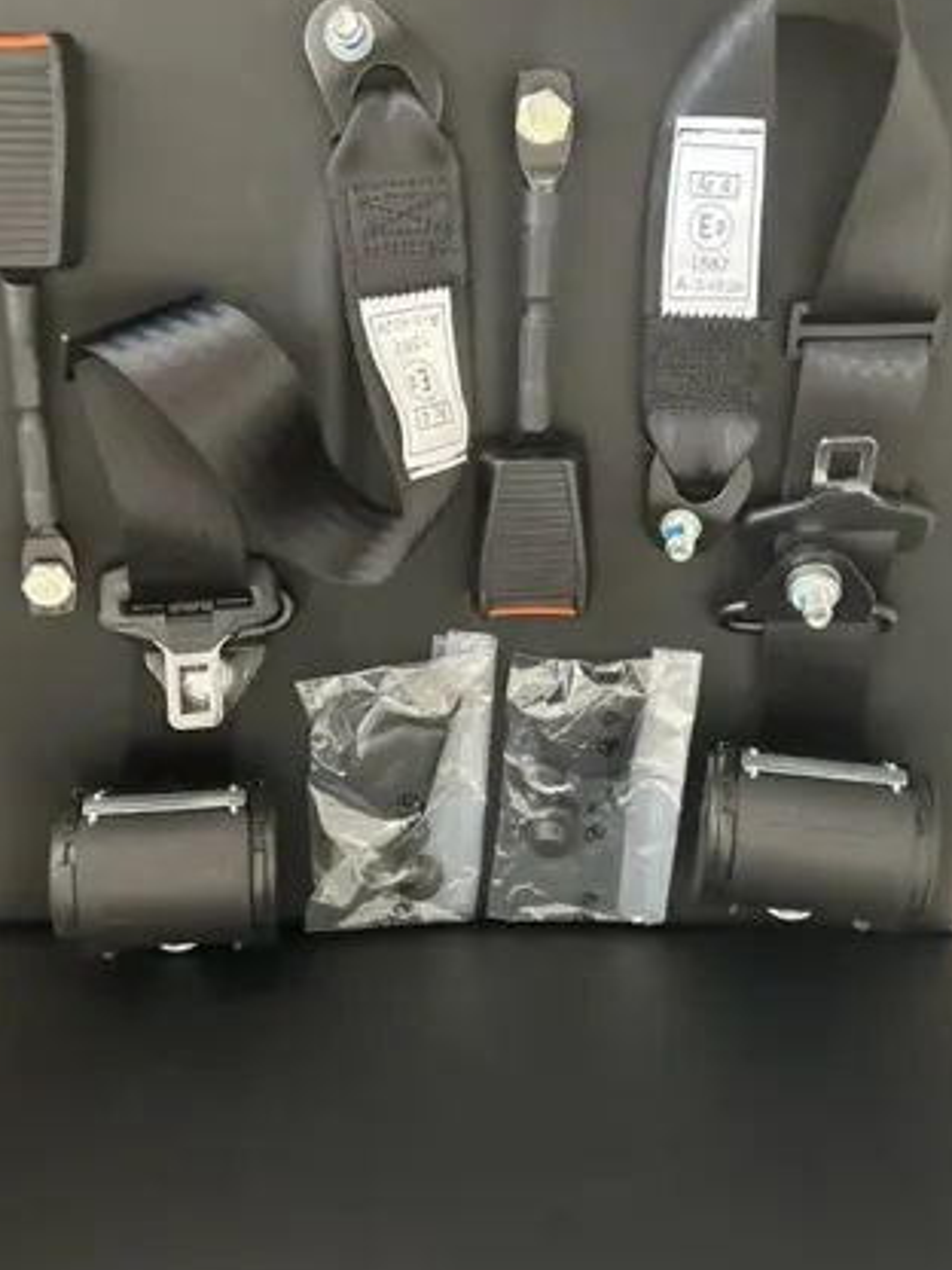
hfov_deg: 46.8
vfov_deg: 59.9
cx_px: 449
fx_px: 1100
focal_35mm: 30
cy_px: 586
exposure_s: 1/40
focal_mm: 5.7
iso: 640
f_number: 1.5
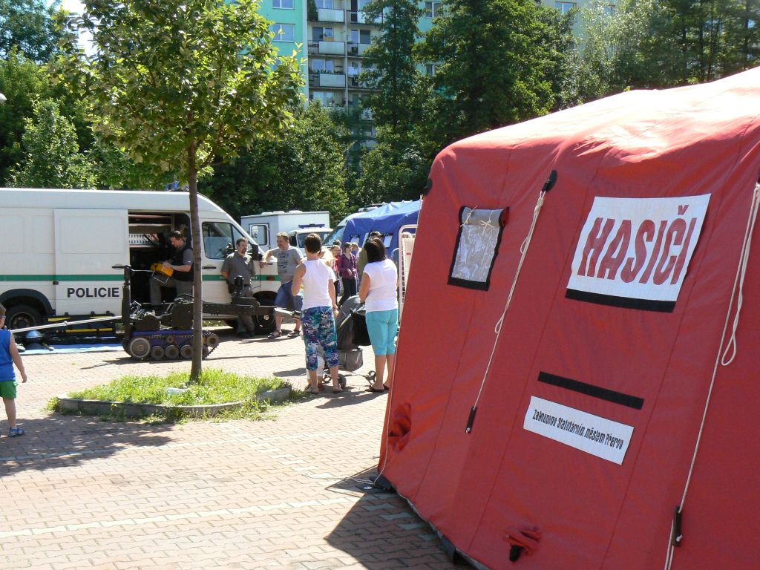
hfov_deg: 33.8
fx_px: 1251
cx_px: 380
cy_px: 285
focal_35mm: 57
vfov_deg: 25.7
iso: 200
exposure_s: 1/400
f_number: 6.3
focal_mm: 9.5
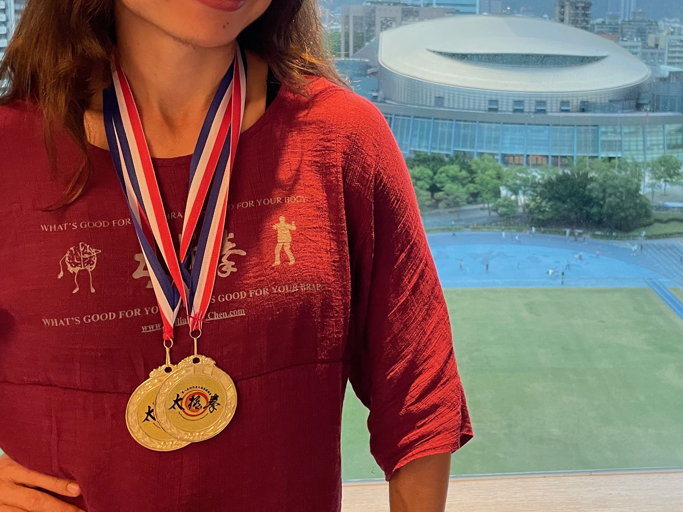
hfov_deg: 41.7
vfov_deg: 32.5
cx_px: 508
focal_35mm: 44
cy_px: 156
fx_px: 868
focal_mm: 4.2
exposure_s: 1/60
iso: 200
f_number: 1.6
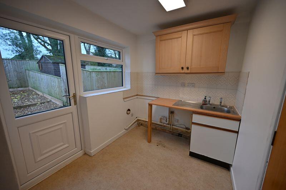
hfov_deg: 104.3
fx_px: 111
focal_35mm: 14
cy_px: 95
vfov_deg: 81.1
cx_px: 143
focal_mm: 14
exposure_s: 1/250
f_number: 4
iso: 400
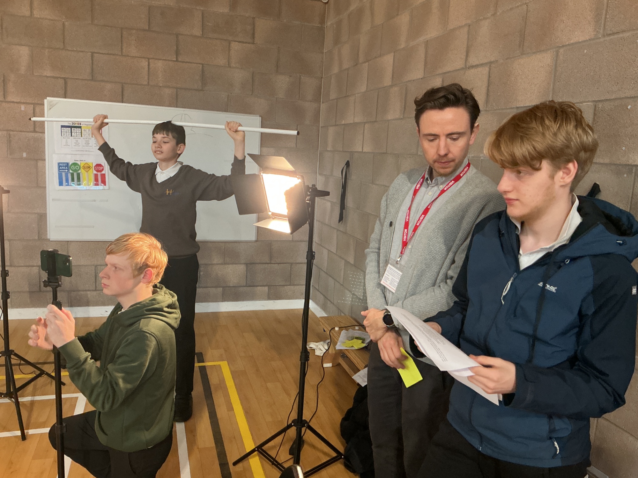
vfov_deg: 48.2
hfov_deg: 61.7
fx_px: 534
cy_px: 239
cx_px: 319
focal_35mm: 29
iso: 200
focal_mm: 3
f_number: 1.8
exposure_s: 1/50
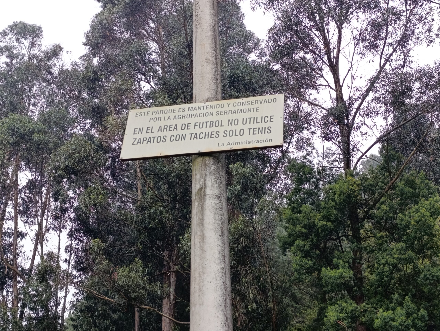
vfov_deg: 31.6
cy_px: 166
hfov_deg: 41.2
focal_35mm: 46
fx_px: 586
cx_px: 220
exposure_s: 1/120
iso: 100
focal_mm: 6.14
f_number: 1.6
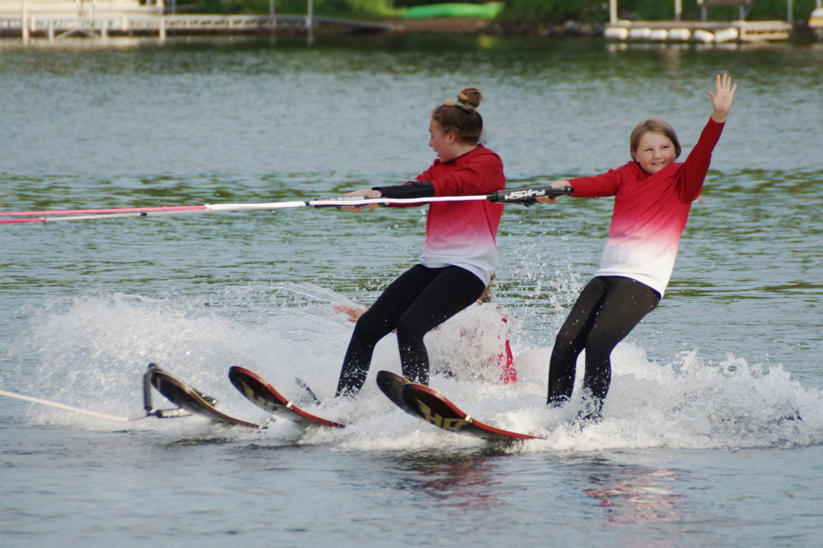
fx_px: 7198
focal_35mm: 315
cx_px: 412
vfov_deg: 4.4
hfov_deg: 6.5
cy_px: 274
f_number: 6.3
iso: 320
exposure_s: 1/400
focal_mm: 210
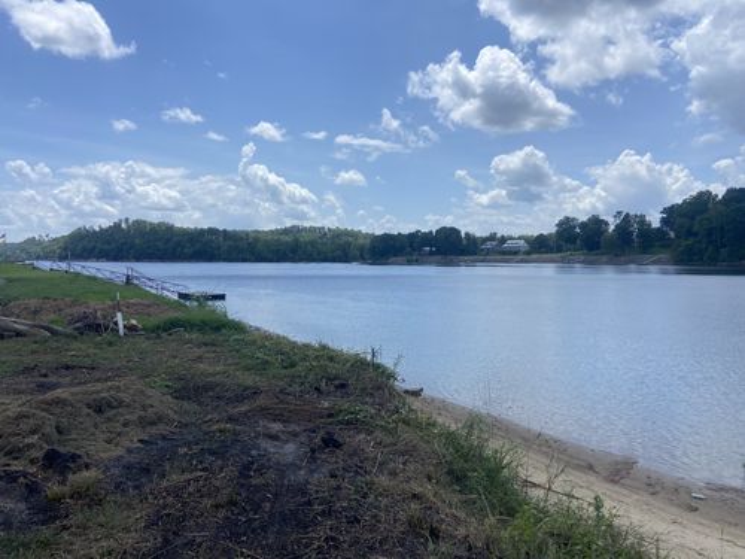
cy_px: 280
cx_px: 372
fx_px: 560
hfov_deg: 67.3
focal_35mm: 26
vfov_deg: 53.1
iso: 32
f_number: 1.8
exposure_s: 1/3984
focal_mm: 4.25
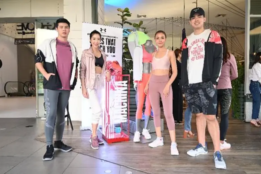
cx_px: 130
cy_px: 87
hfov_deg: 66.4
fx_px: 199
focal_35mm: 28
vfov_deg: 47.1
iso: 800
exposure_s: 1/100
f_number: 4
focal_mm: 27.5
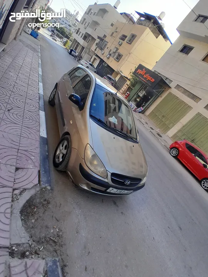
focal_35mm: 17
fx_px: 136
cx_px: 104
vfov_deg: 91.0
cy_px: 138
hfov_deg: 74.7
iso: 40
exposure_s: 1/251
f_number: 2.2
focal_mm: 1.46
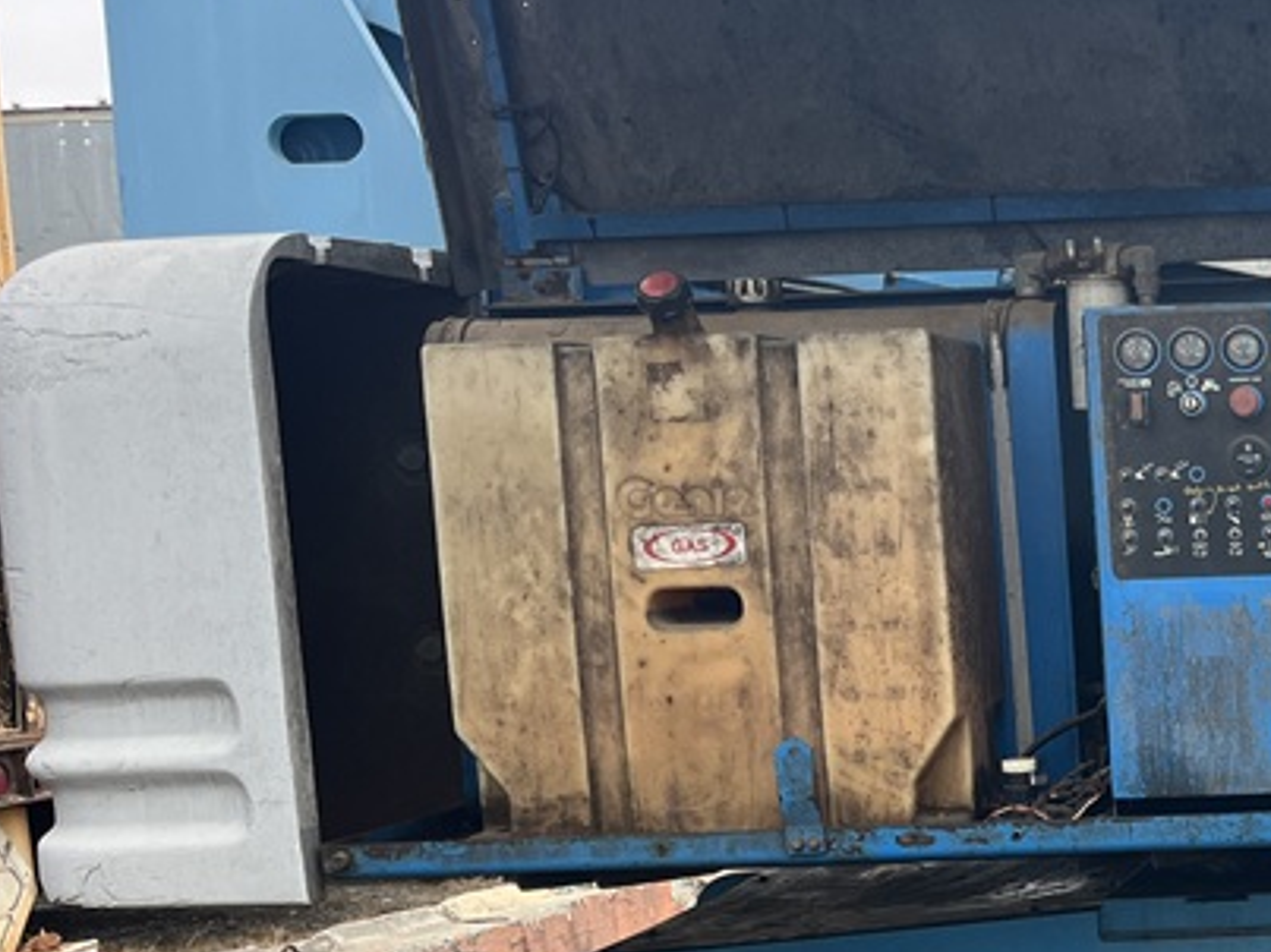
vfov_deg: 22.3
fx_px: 2386
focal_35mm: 65
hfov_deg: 26.1
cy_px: 750
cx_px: 1580
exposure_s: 1/122
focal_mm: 5.1
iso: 40
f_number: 1.6
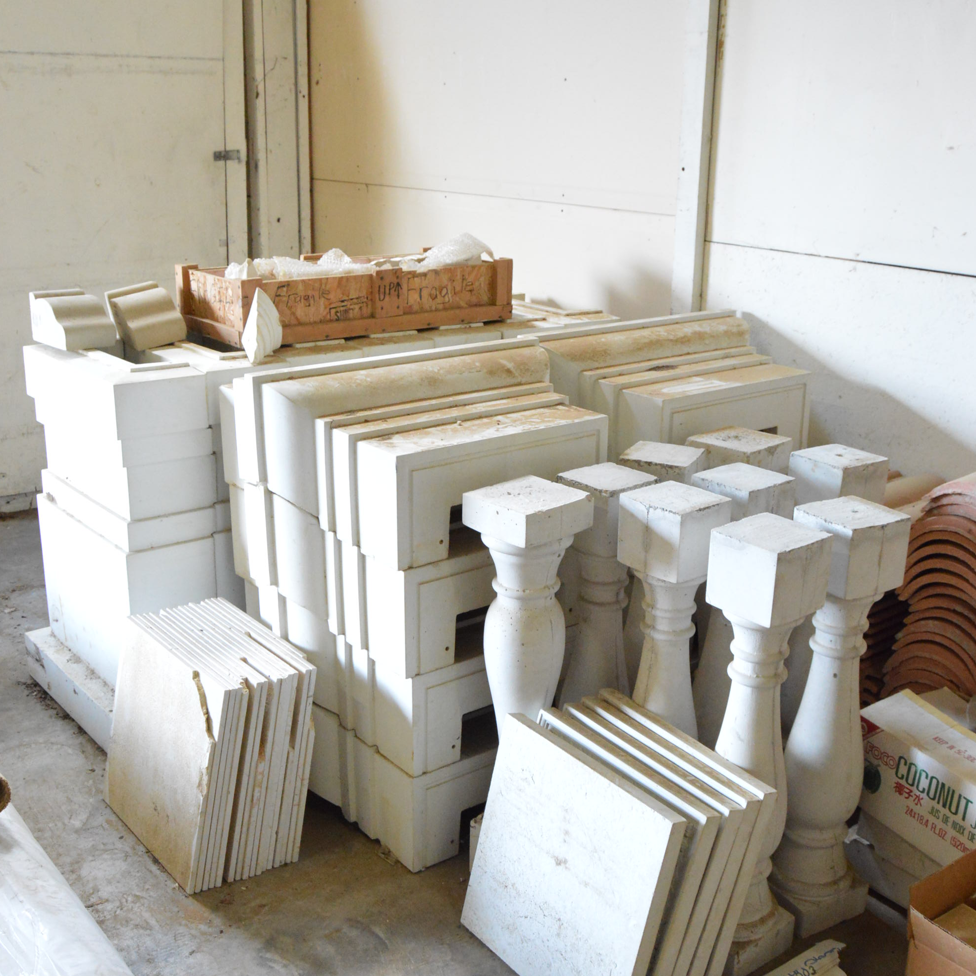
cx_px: 490
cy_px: 539
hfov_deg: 47.2
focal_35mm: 35
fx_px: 1116
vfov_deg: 47.1
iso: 3200
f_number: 5
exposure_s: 1/100
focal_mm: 18
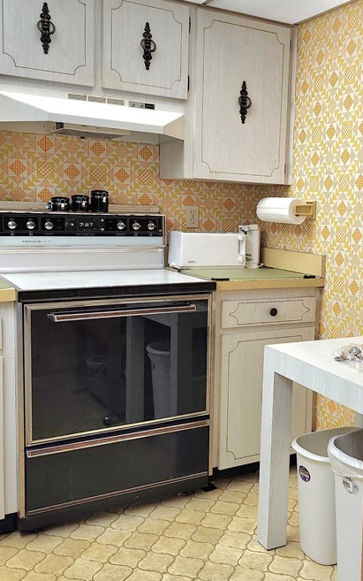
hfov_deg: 33.0
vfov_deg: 51.5
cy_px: 285
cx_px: 268
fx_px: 601
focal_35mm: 38
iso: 500
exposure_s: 1/120
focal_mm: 5.54
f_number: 1.8
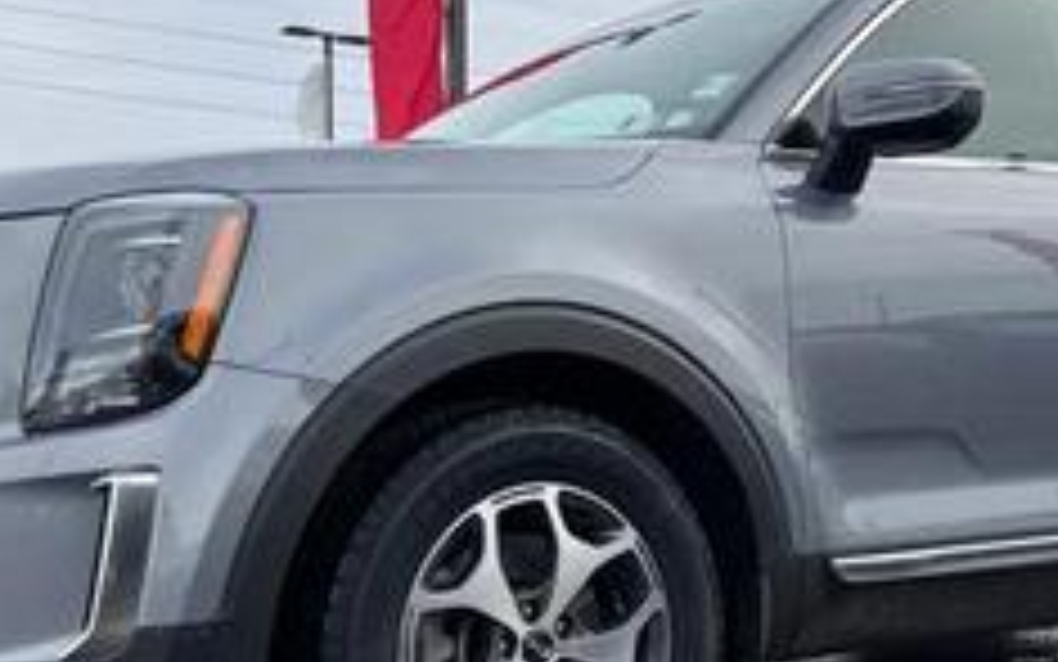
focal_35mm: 59
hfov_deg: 34.5
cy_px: 437
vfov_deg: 21.9
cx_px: 612
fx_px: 1702
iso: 50
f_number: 1.6
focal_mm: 5.96
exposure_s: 1/2398
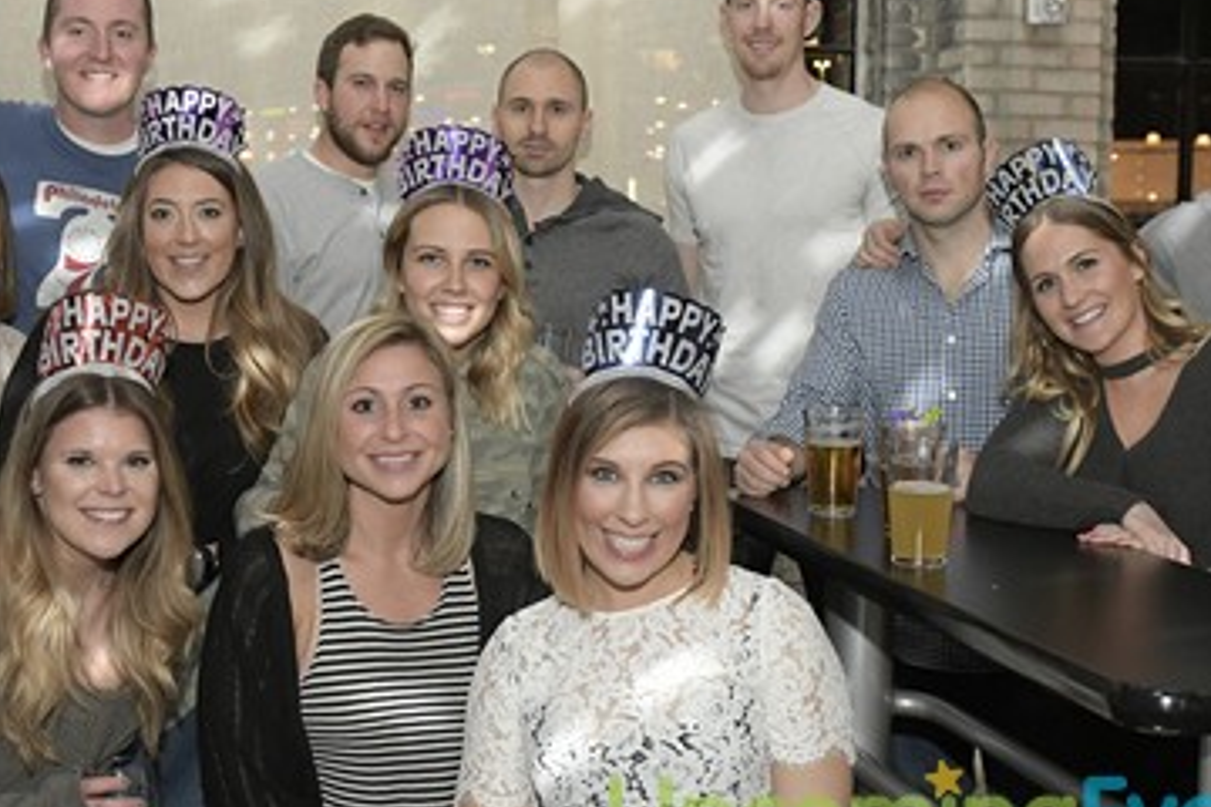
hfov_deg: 36.1
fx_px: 1850
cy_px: 348
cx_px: 491
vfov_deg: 24.6
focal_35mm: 55
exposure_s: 1/100
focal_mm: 24
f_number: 4
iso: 2000
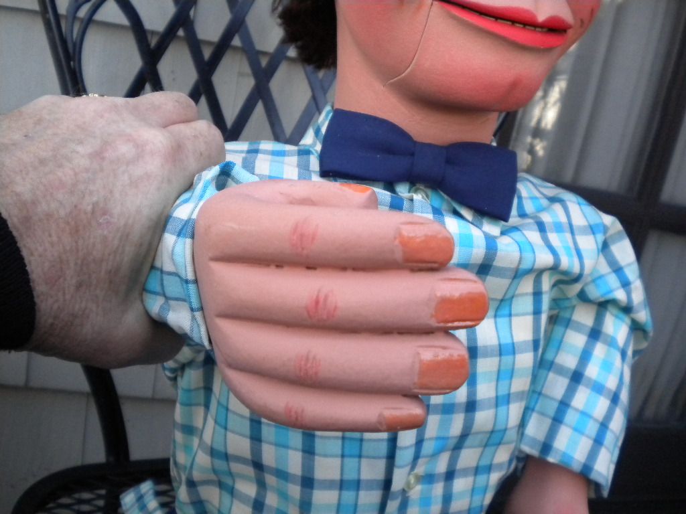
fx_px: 694
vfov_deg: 40.7
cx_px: 343
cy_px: 257
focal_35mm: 35
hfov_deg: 52.6
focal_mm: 6.3
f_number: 3.1
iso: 400
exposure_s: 1/341
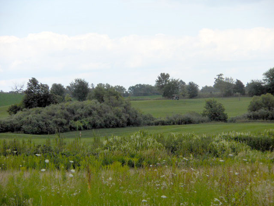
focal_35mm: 197
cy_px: 103
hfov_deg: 10.0
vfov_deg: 7.5
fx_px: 1560
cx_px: 137
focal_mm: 35
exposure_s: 1/320
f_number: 5.6
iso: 80
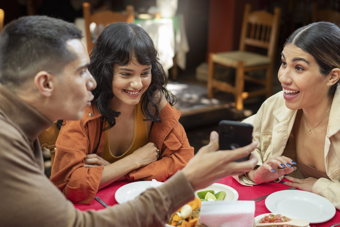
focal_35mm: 50
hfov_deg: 39.6
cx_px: 170
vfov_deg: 27.0
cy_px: 114
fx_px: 472
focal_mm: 50
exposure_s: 1/200
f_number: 2.5
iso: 400
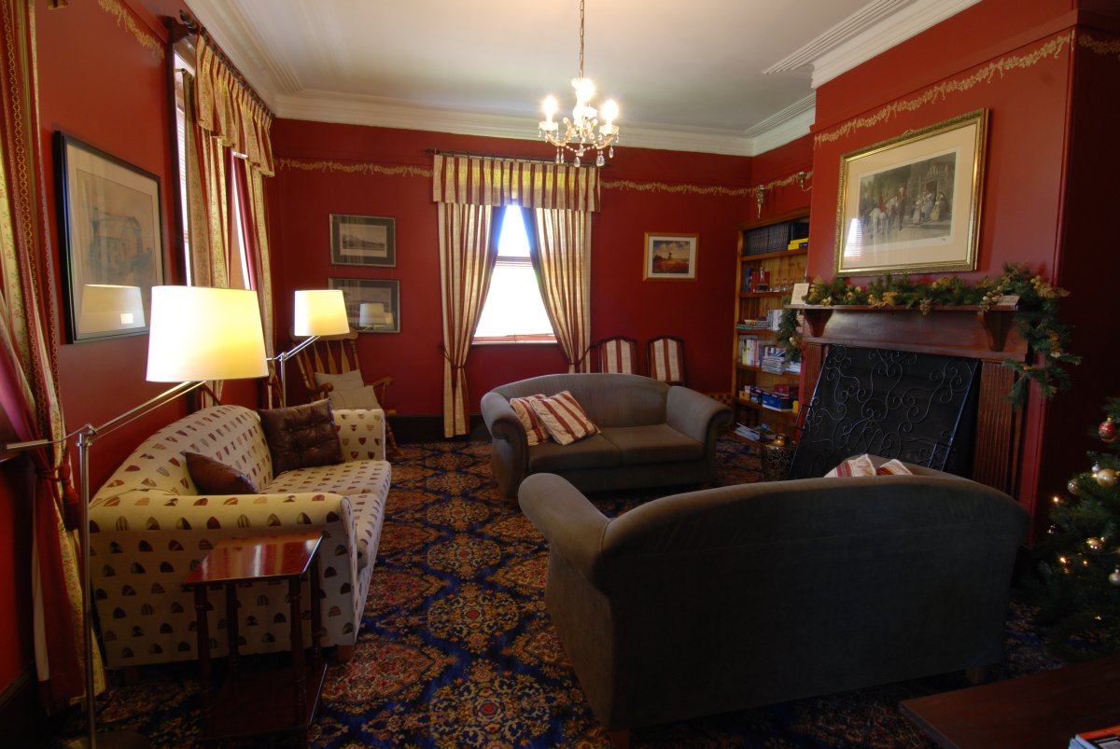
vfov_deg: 67.5
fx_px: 561
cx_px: 560
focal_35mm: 18
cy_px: 374
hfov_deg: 89.9
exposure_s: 1.1
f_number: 11
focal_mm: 12
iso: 200
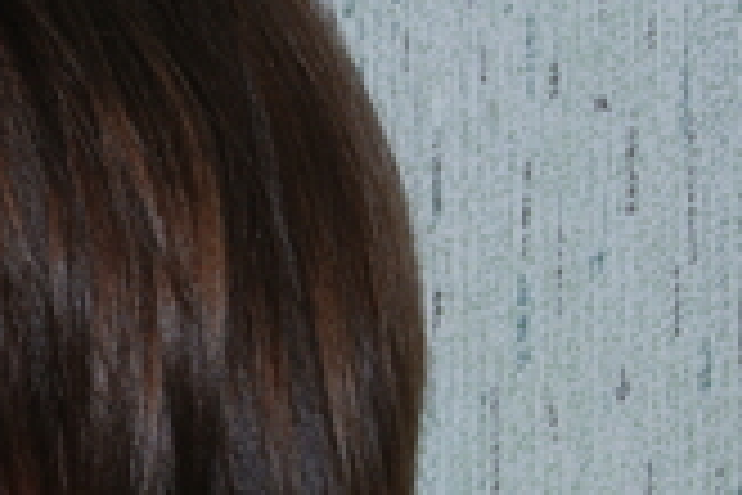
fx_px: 4645
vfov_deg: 6.1
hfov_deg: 9.0
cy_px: 398
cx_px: -261
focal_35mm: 225
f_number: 5.6
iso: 200
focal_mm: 55
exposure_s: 1/60
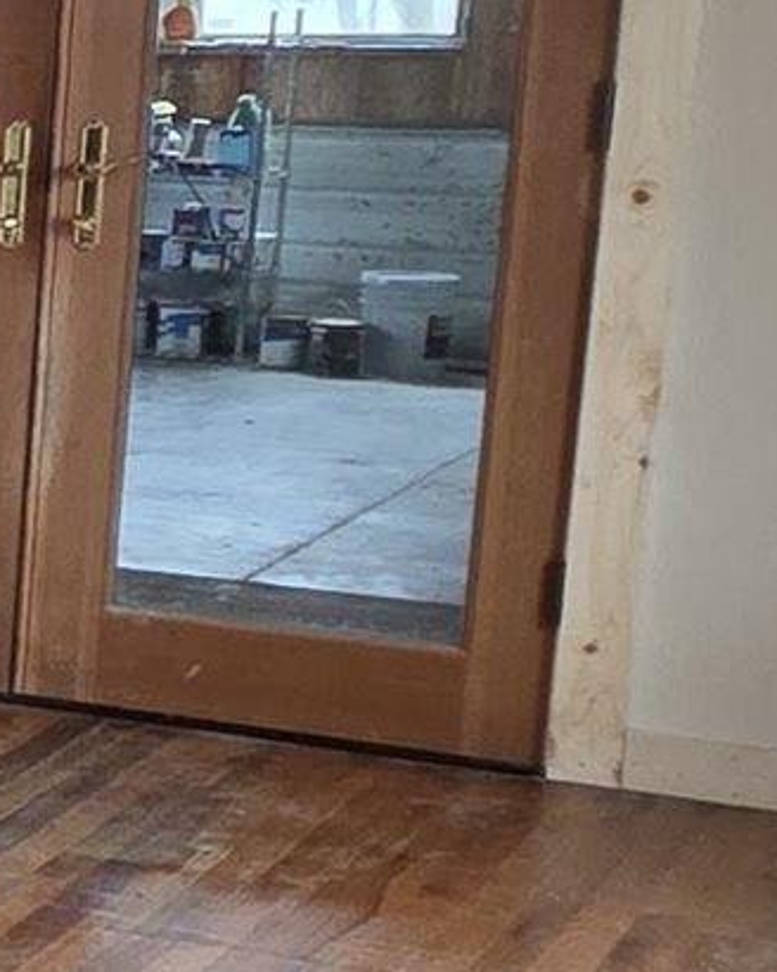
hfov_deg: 10.0
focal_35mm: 95
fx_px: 2731
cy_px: 488
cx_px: -1772
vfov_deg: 20.2
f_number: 1.9
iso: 250
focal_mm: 2.2
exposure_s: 1/120
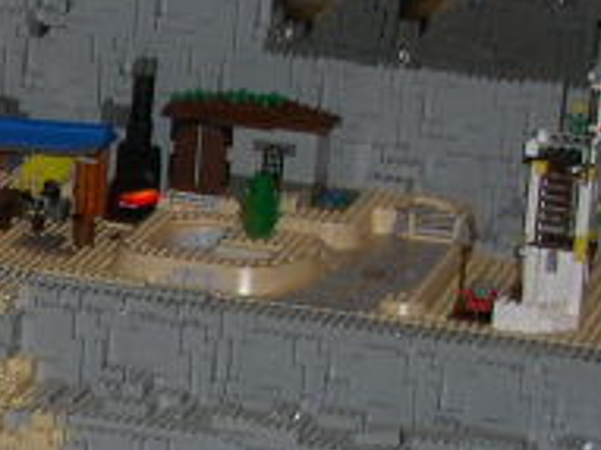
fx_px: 3418
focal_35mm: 197
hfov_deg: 9.5
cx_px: -510
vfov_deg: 7.5
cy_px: 554
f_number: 3.1
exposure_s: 1/60
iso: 100
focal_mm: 10.1
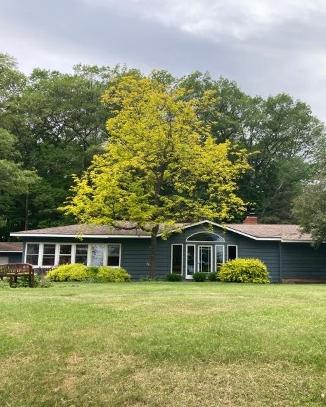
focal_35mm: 37
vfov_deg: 49.1
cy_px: 205
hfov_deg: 39.8
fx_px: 446
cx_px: 204
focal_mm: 3.99
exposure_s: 1/1000
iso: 20
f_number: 1.8
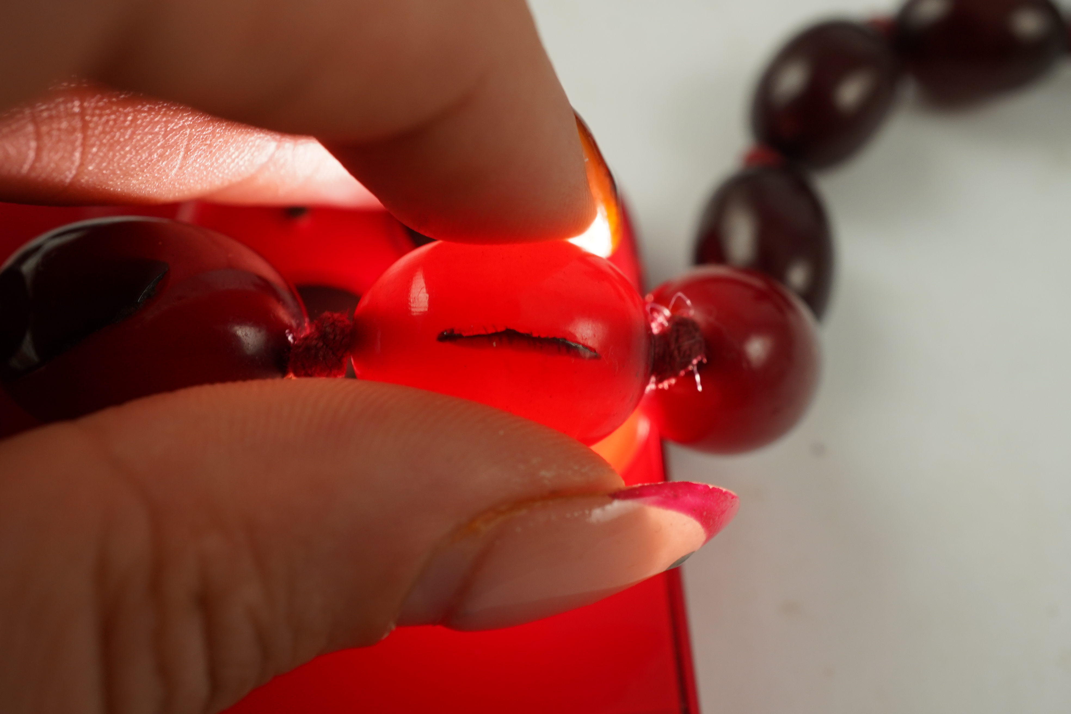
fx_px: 1339
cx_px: 536
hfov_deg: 43.6
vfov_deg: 29.9
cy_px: 357
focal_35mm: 45
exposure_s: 1/30
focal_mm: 30
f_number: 14
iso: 640
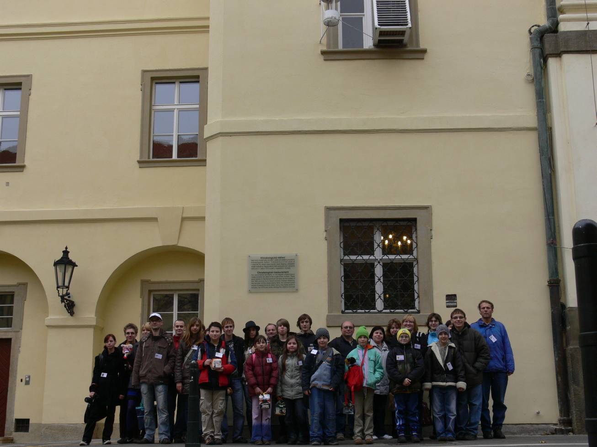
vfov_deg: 30.9
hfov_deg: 40.4
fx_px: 810
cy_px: 224
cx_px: 298
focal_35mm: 47
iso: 100
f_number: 4.5
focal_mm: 10
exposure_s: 1/100
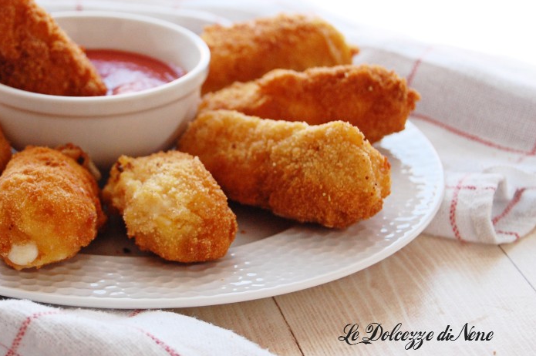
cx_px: 153
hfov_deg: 17.2
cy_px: 132
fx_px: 1766
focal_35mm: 119
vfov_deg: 11.5
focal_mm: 55
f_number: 5.6
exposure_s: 1/25
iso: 800
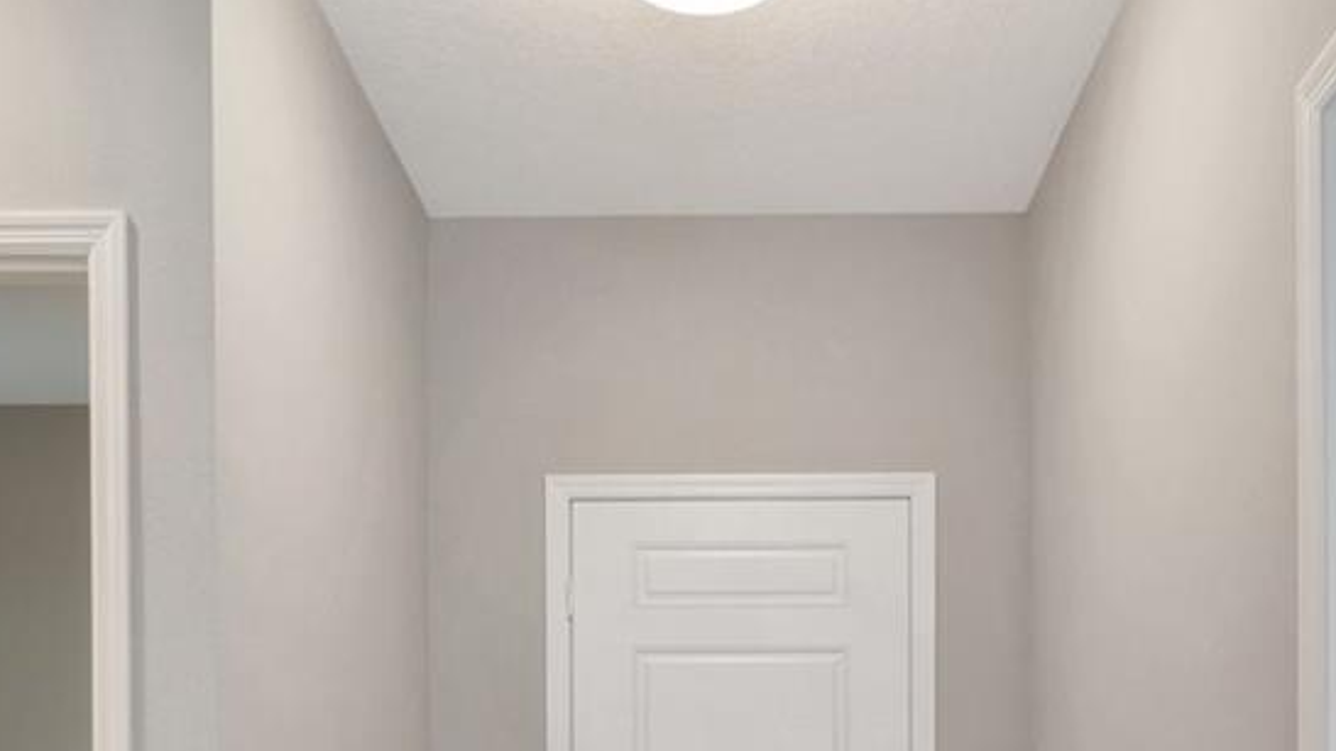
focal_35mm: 43
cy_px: 861
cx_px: 754
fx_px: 1523
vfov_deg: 25.4
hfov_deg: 47.2
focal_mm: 14
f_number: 6.3
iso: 400
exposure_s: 1/40
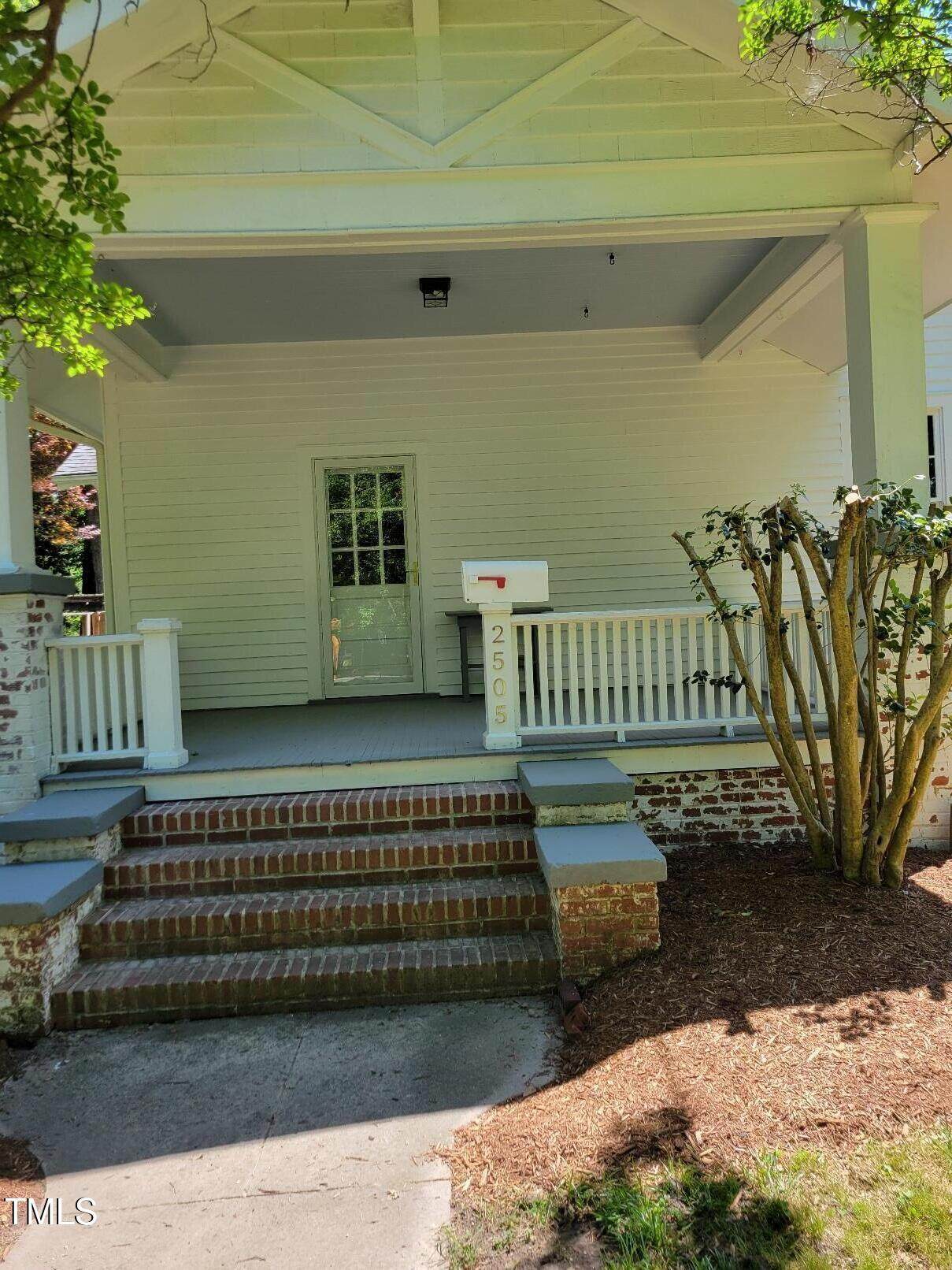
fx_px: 953
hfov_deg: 53.1
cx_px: 476
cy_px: 635
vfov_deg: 67.3
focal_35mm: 26
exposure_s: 1/500
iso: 40
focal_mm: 5.4
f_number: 1.8
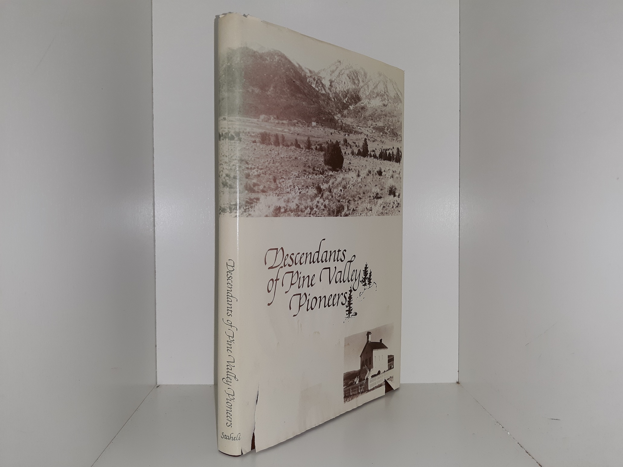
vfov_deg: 49.7
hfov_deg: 63.4
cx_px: 312
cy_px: 234
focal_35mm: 28
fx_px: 504
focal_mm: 3.7
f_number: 1.7
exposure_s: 1/194
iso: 40
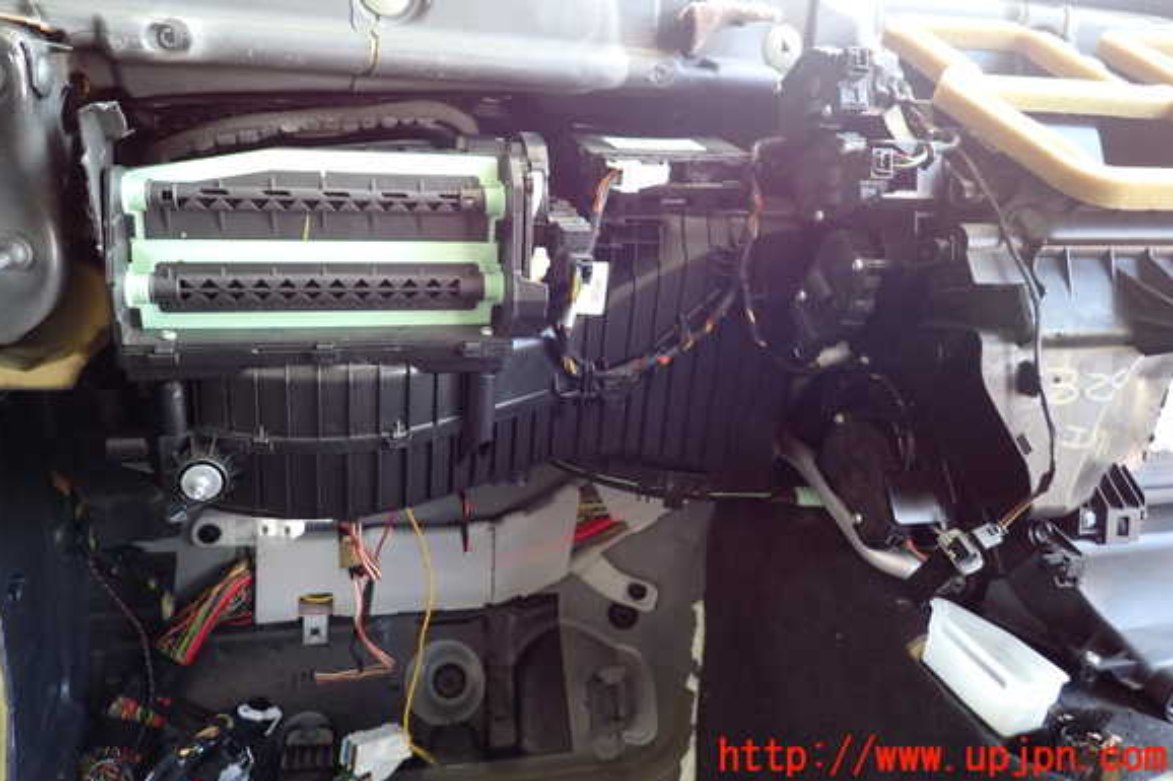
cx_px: 568
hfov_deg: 67.4
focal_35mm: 27
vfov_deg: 47.7
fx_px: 879
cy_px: 327
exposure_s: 1/40
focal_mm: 4.5
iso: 200
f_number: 2
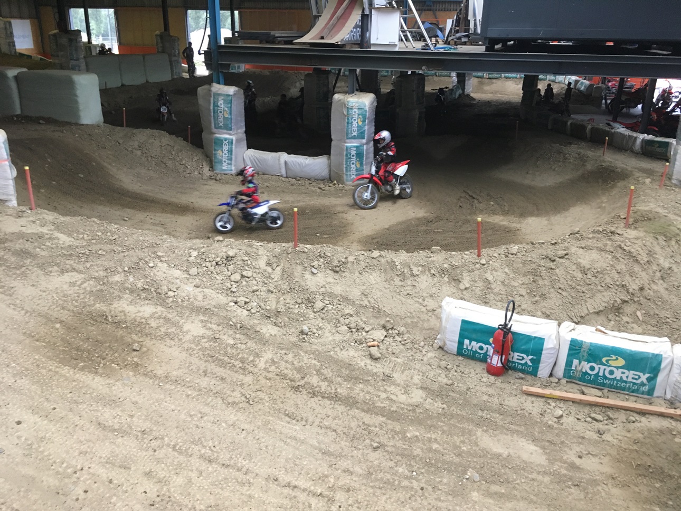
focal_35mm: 29
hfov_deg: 61.7
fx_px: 571
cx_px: 340
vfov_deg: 48.2
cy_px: 256
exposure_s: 1/33
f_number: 2.2
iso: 160
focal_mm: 4.15
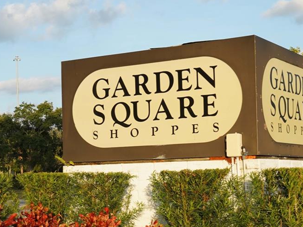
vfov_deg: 17.9
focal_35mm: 82
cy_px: 171
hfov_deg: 23.7
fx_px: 718
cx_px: 104
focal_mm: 35
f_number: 11
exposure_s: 1/50
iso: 100
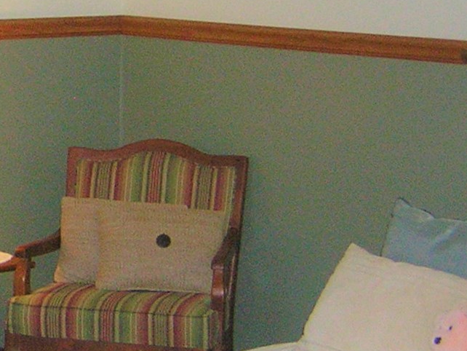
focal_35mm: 120
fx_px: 1620
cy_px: 139
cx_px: 3
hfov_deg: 16.1
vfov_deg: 12.4
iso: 125
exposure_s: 1/60.1
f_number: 3.1
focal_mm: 6.6
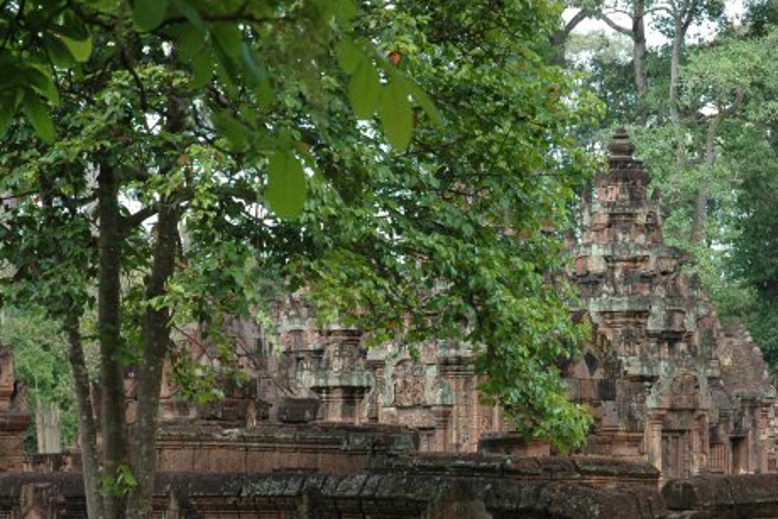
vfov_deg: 11.2
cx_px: 546
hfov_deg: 16.7
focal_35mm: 122
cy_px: 370
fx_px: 2637
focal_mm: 52
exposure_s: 1/100
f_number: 5
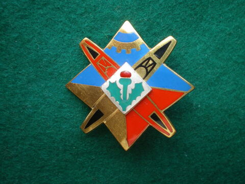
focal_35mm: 38
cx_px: 122
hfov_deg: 49.0
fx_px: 269
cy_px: 92
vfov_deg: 37.7
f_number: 3.1
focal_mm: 6.3
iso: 160
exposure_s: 1/50
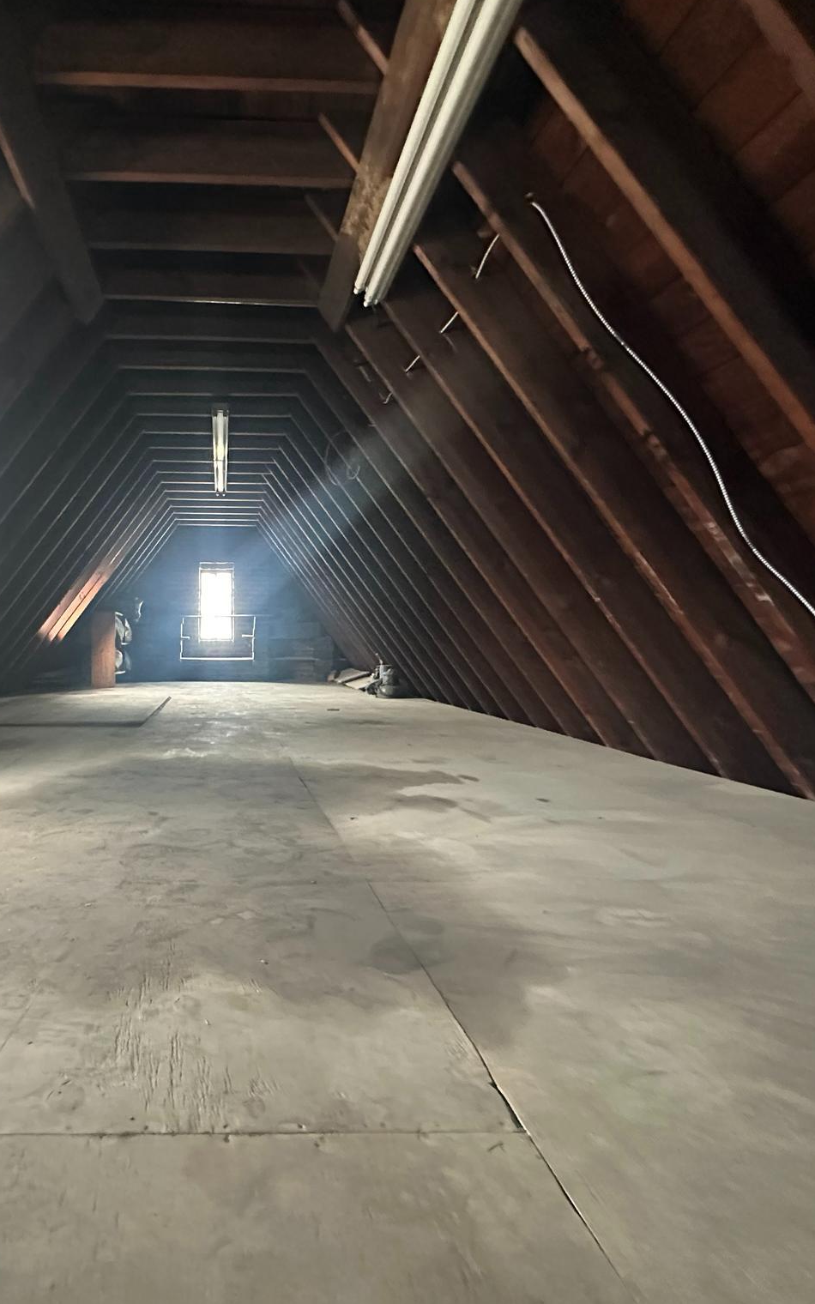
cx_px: 235
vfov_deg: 85.1
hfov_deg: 57.5
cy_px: 648
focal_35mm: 20
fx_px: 711
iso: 1000
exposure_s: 1/60
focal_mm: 2.22
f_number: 2.2
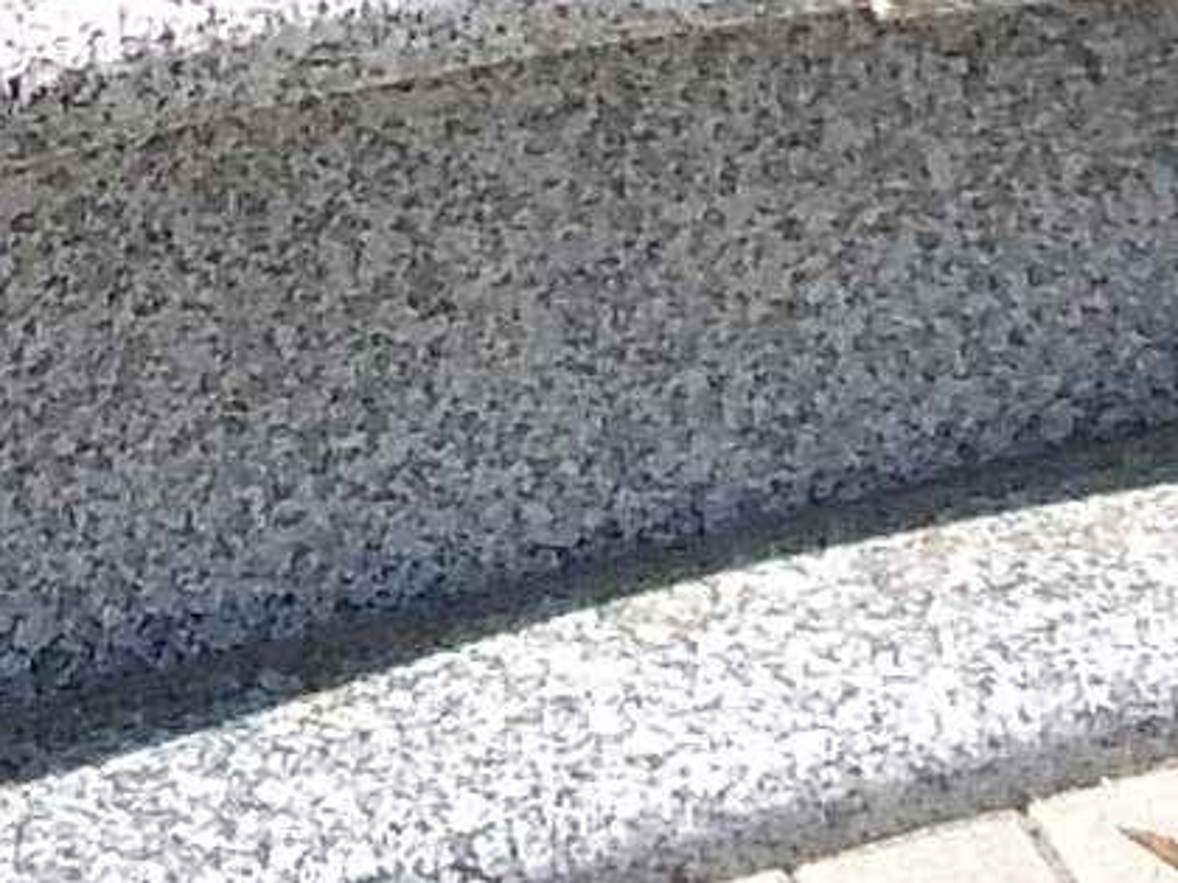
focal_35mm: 179
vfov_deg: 7.7
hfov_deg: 11.0
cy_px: -1208
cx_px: 662
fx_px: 6091
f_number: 2.4
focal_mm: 2.39
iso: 100
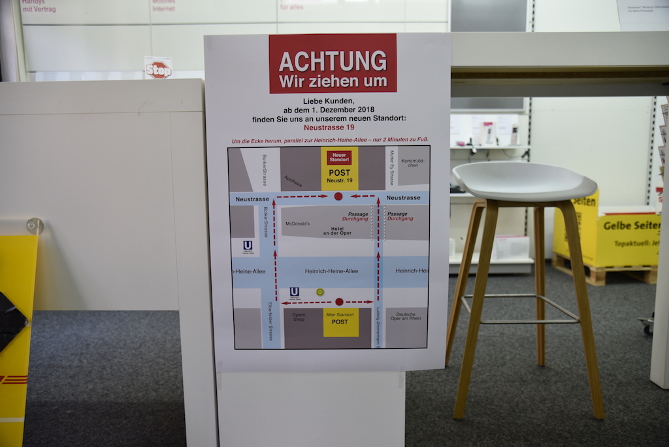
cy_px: 224
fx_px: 521
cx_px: 334
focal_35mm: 28
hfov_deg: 65.4
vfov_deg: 46.5
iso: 450
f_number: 4
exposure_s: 1/60
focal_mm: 28
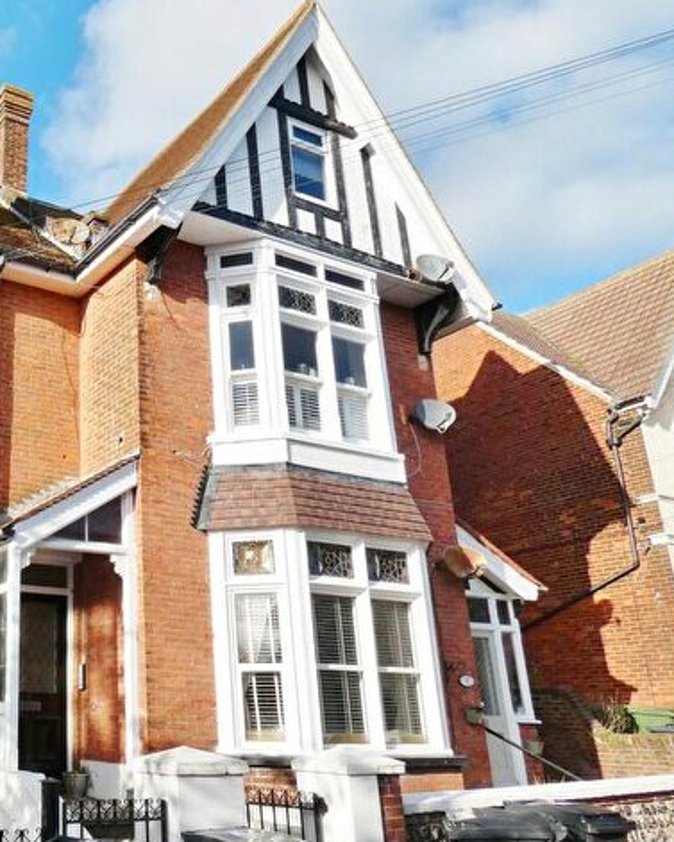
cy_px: 447
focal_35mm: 29
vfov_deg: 60.4
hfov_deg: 45.8
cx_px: 84
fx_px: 723
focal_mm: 3.6
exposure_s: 1/1000
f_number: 3.5
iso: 80
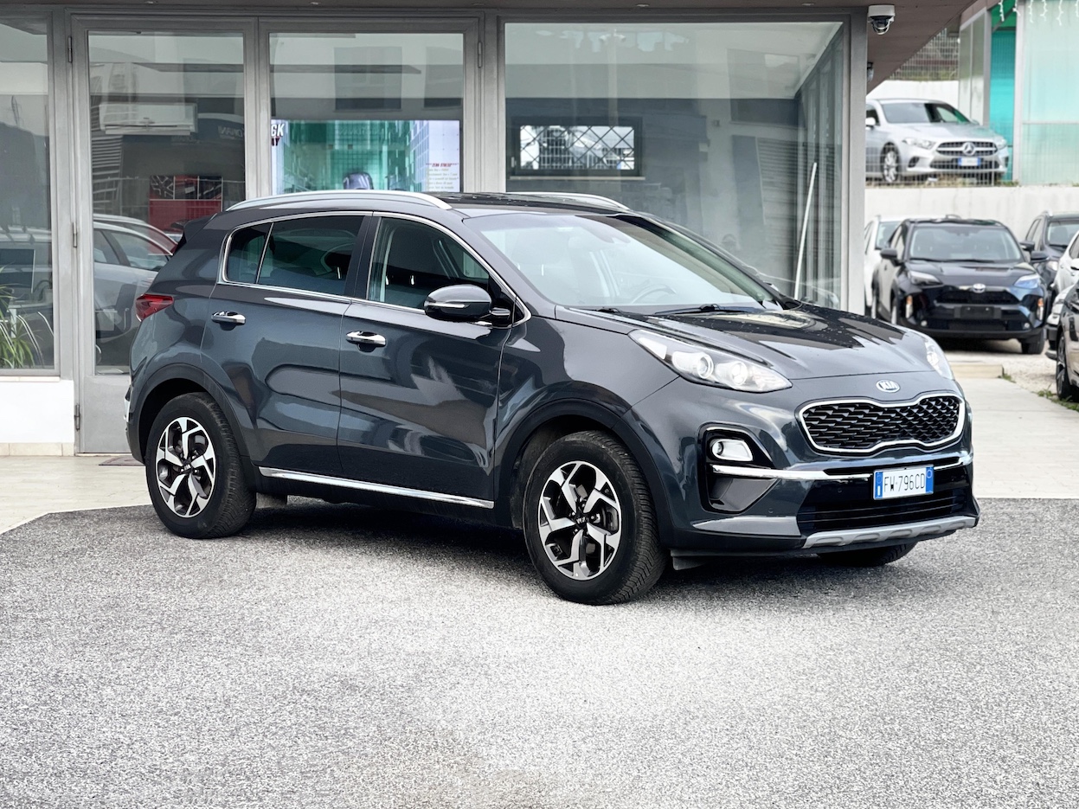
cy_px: 404
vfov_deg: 22.9
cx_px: 540
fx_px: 1995
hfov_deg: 30.3
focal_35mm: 64
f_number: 2.2
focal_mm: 7.5
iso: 64
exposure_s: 1/121
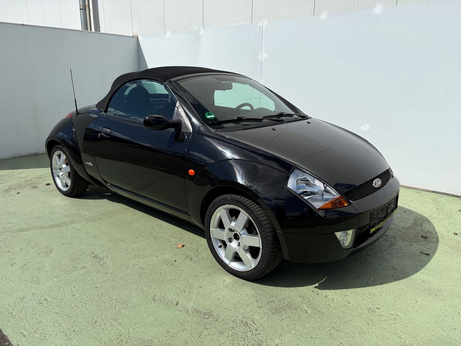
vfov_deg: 53.1
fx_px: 346
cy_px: 173
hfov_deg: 67.3
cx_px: 230
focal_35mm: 26
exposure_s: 1/6993
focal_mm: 5.96
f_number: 1.6
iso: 50
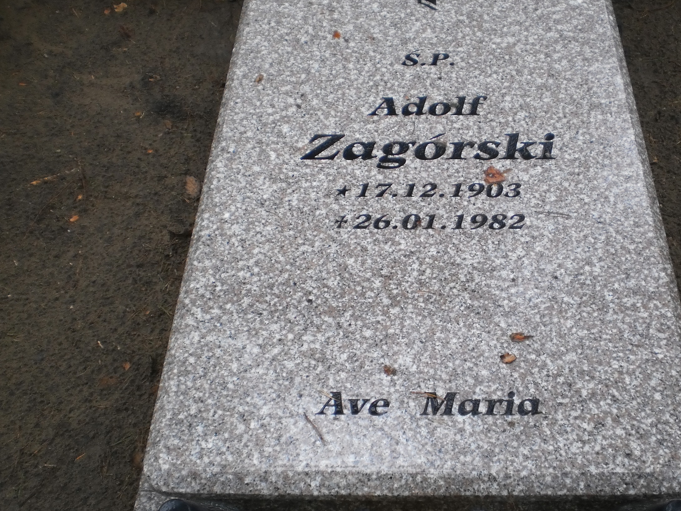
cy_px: 200
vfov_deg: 31.4
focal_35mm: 46
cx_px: 415
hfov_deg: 41.0
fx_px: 905
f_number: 3.1
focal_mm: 6.3
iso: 125
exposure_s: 1/30
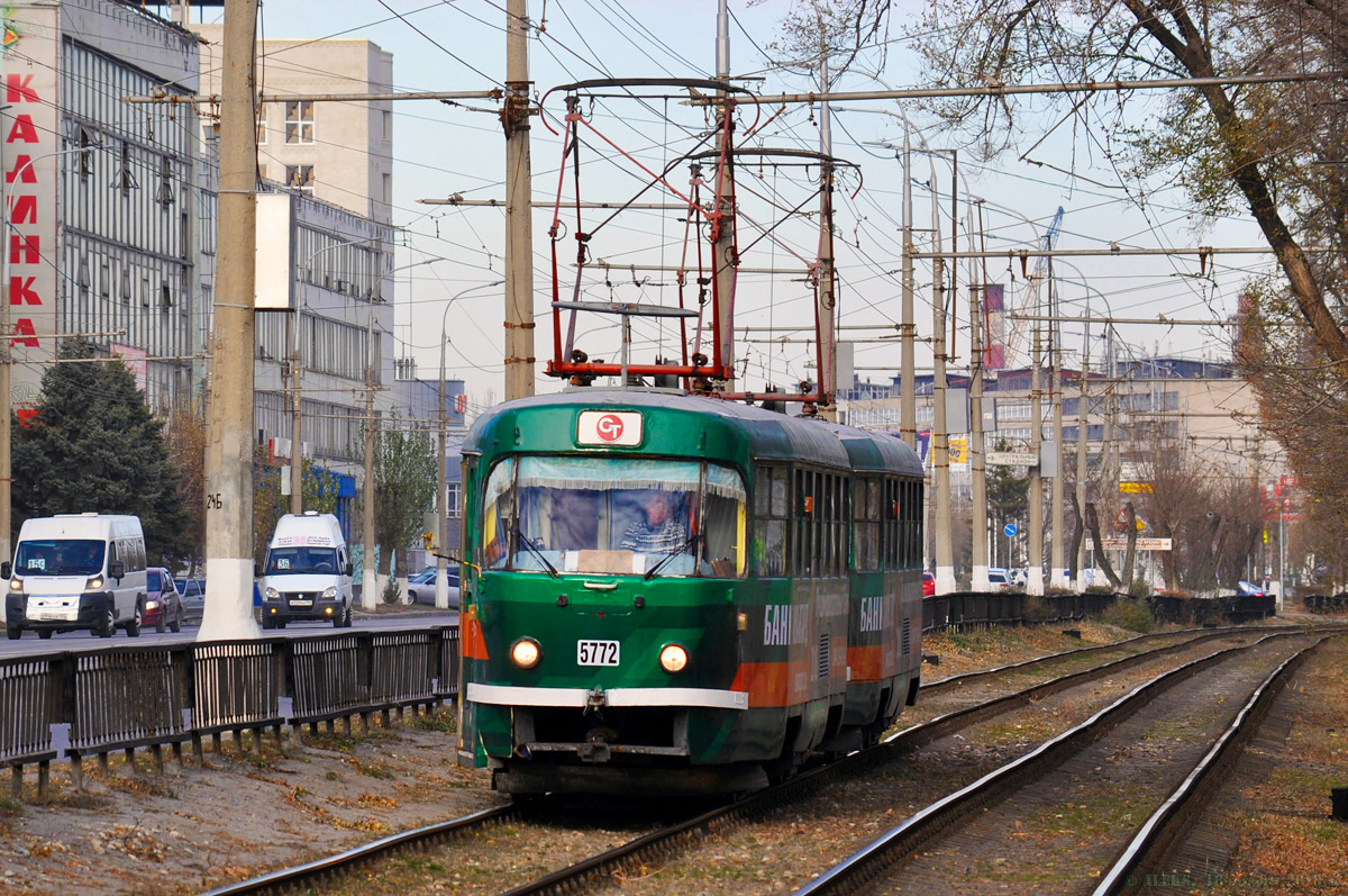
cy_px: 448
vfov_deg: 6.5
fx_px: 7854
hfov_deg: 9.8
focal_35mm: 210
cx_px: 674
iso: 200
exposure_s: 1/400
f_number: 7.1
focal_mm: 140
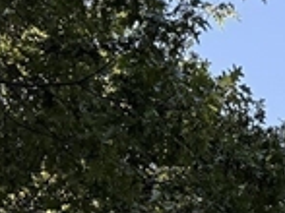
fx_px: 1374
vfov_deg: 8.4
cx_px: 671
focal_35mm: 167
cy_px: 445
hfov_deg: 10.3
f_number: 1.78
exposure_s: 1/765
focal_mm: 6.76
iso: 80
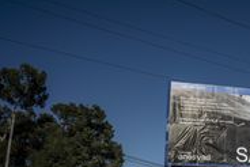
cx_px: 249
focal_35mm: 54
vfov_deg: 24.7
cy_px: 130
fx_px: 375
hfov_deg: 33.7
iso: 100
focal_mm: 24
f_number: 2.8
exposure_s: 1/6400
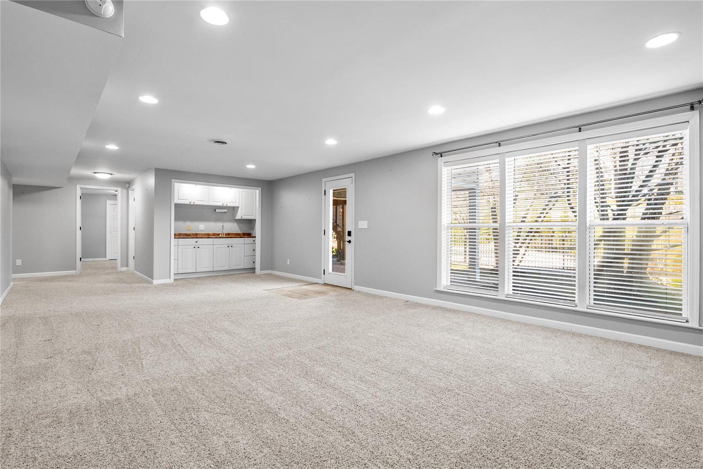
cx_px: 352
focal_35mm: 16
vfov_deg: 73.7
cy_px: 234
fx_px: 312
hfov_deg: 96.7
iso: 400
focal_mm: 8
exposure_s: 1/6
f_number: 6.3
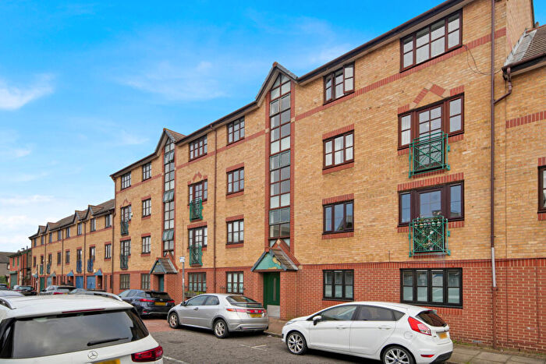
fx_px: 288
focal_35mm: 19
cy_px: 182
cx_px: 273
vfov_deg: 64.6
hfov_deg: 86.9
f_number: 9
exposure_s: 1/160
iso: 200
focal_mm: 19
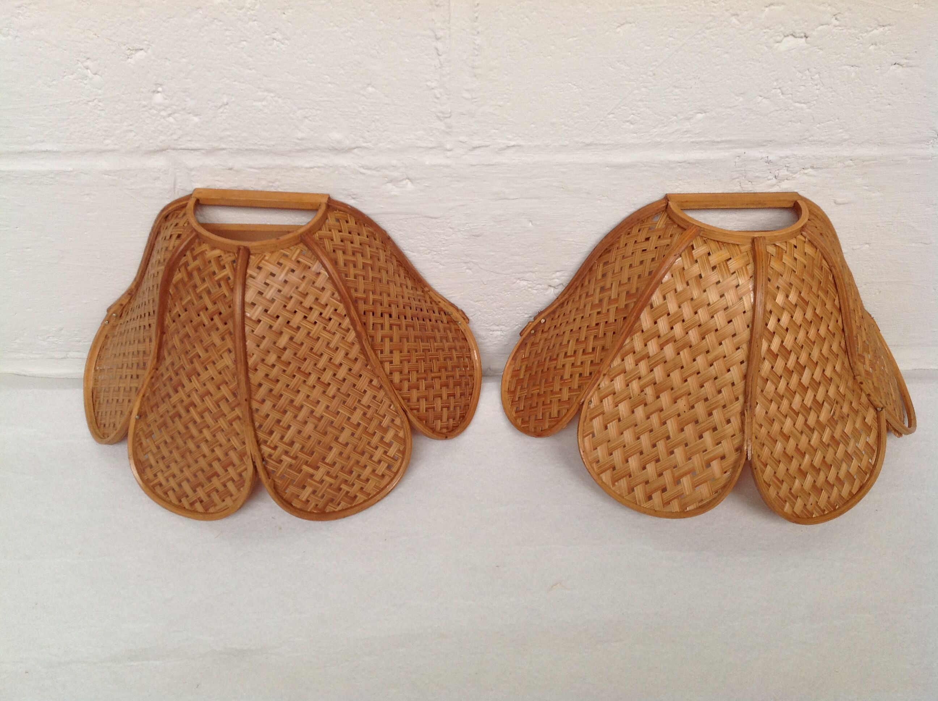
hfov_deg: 52.7
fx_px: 947
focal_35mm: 35
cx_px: 469
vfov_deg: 40.6
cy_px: 350
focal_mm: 4.28
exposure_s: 1/24
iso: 80
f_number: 2.4
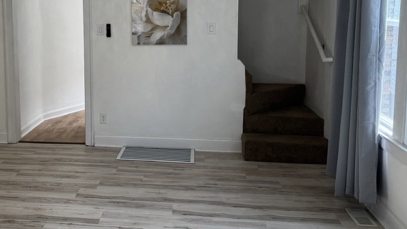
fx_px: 486
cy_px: 64
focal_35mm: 45
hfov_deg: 44.1
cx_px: 105
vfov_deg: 26.3
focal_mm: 6.76
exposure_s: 1/209
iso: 64
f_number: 1.78
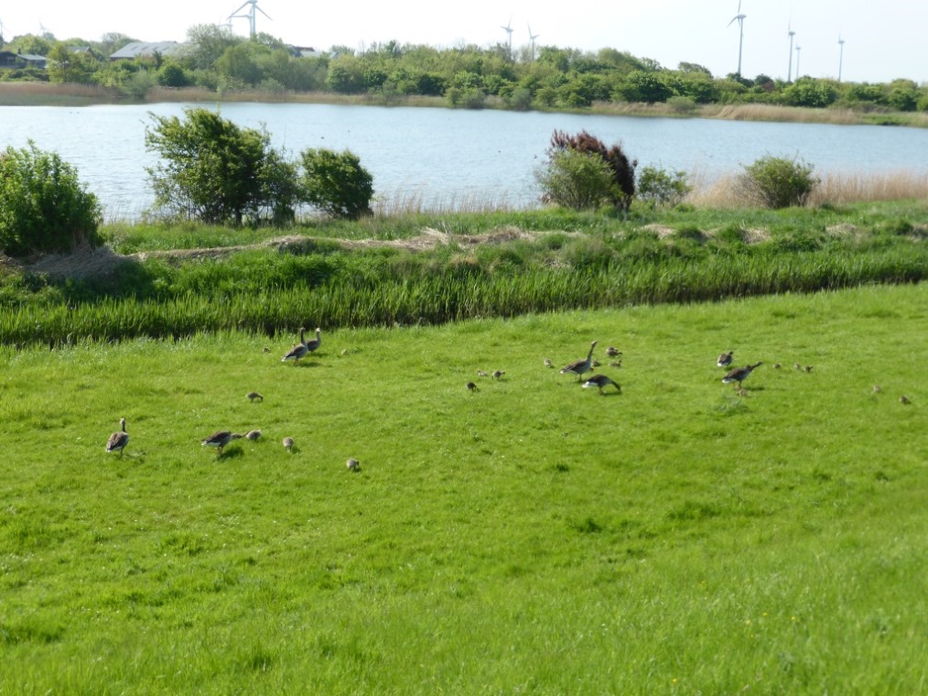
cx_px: 464
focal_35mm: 49
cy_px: 348
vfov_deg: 29.7
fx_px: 1313
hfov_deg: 38.9
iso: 100
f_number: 4.2
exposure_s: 1/500
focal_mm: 8.5
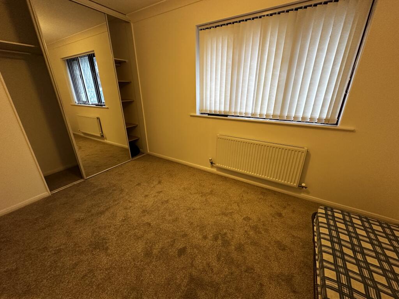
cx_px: 200
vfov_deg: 85.7
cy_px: 150
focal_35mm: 14
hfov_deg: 102.1
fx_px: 161
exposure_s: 1/50
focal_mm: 2.22
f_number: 2.2
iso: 250
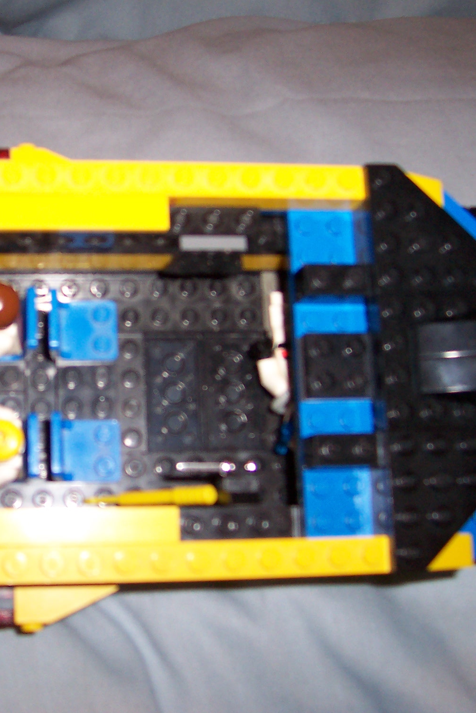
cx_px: 86
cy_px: 360
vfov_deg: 38.2
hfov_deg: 25.5
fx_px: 1031
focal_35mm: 52
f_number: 2.8
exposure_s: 1/60
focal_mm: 5.6
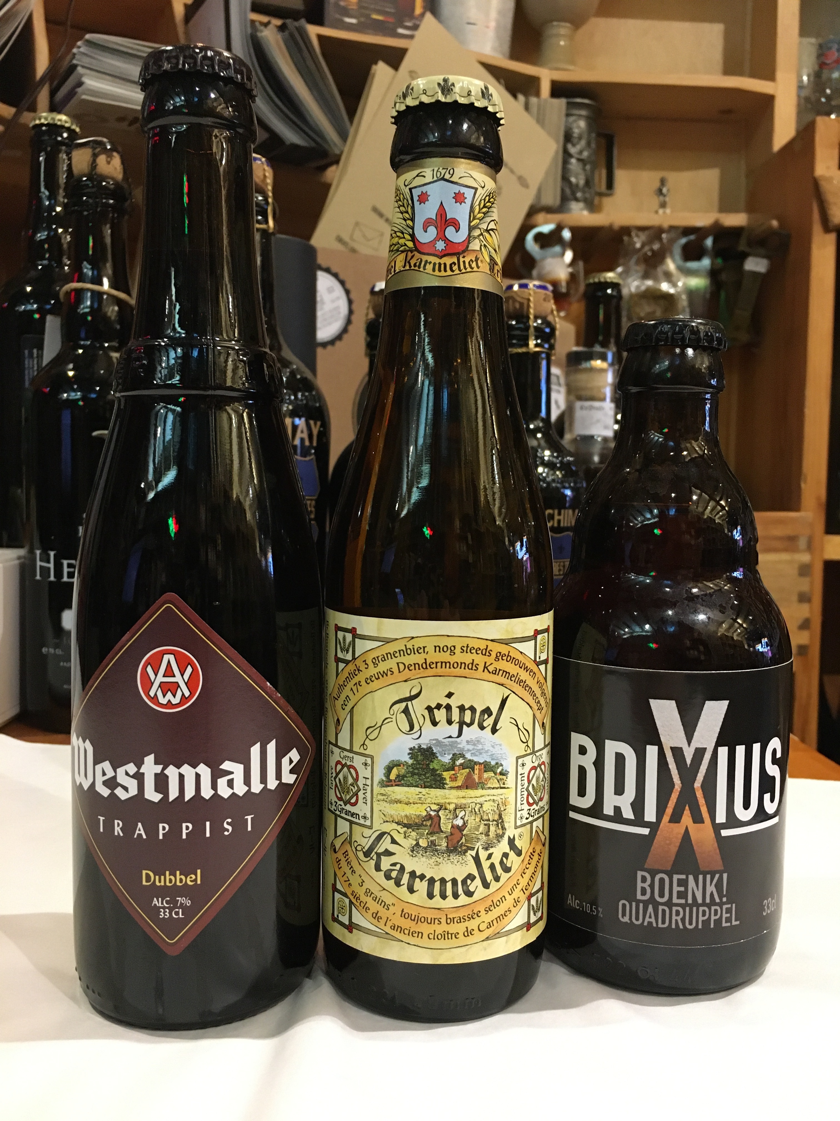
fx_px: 938
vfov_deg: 61.7
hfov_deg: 48.2
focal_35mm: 29
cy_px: 560
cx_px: 420
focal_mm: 4.15
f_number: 2.2
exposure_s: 1/25
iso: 200
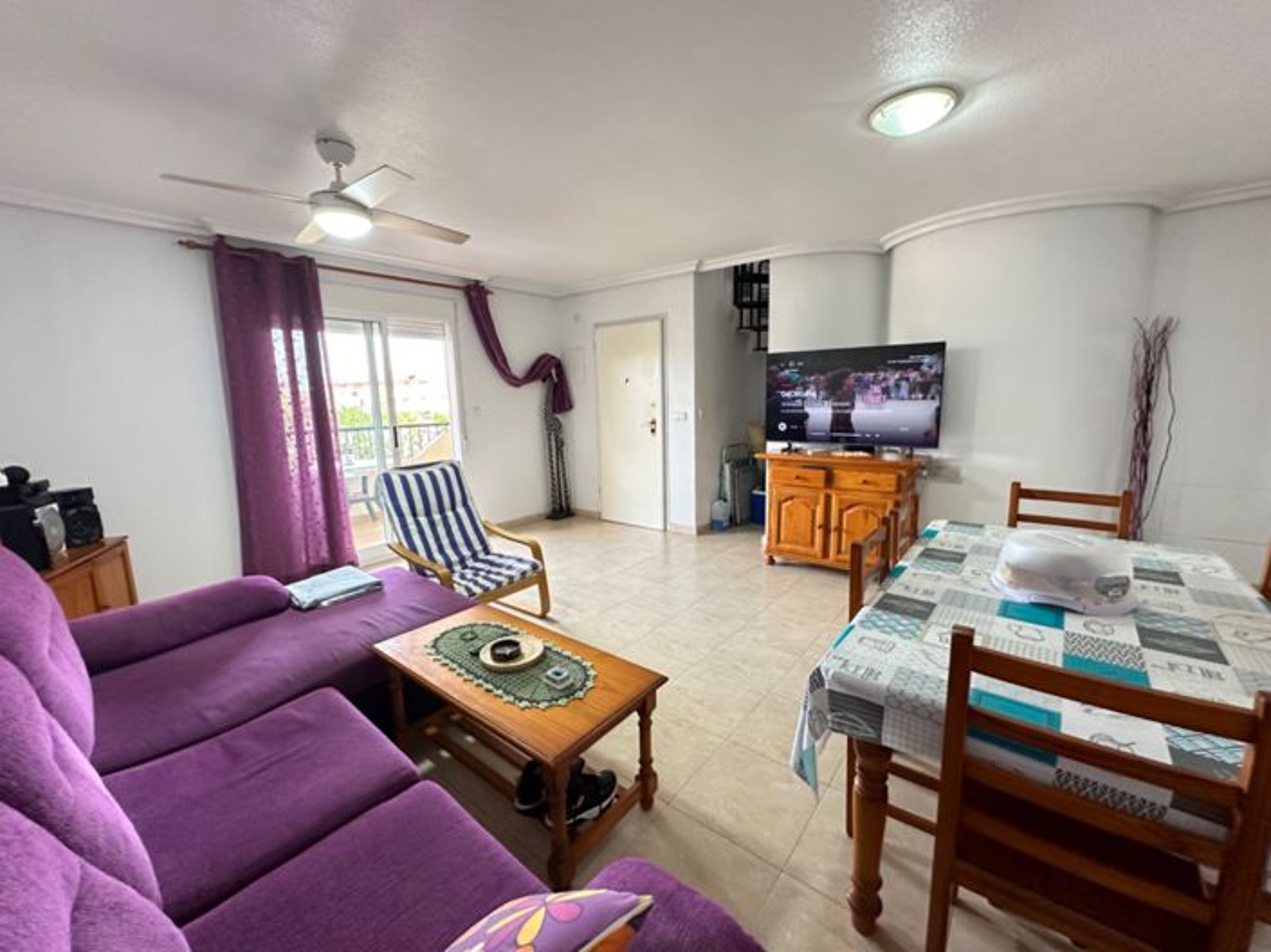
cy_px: 476
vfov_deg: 85.6
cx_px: 636
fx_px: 514
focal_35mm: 14
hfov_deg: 102.1
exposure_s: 1/100
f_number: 2.2
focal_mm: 2.22
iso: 320
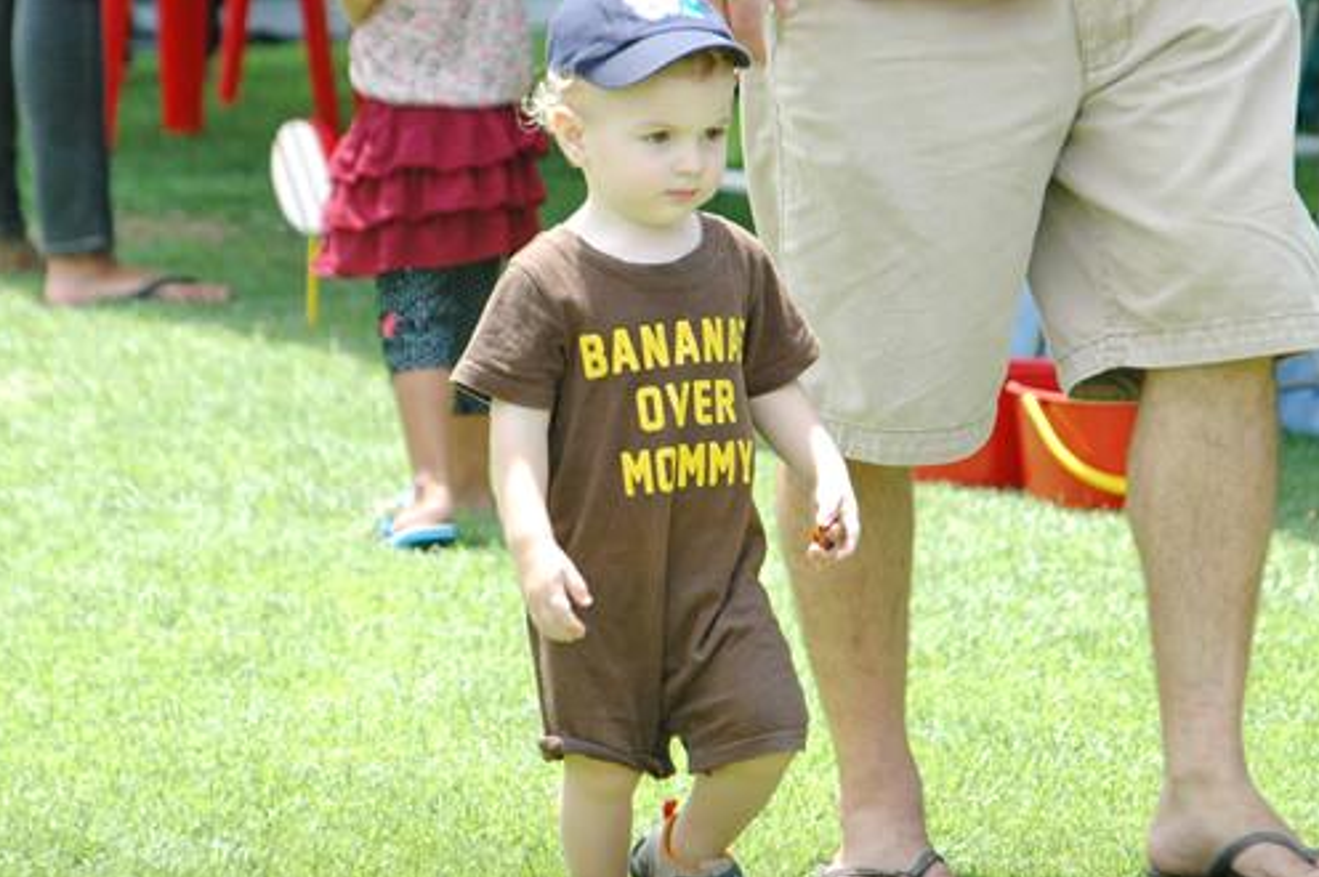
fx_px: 8185
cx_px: 697
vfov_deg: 6.1
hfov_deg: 9.2
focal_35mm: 224
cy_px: 438
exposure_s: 1/320
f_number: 6
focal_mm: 135
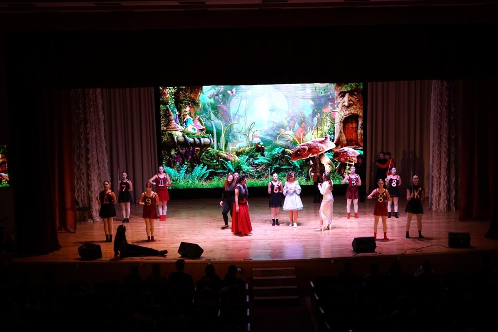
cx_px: 249
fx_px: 678
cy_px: 166
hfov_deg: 40.3
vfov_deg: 27.5
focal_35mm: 49
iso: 800
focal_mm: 49
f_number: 4.5
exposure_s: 1/160
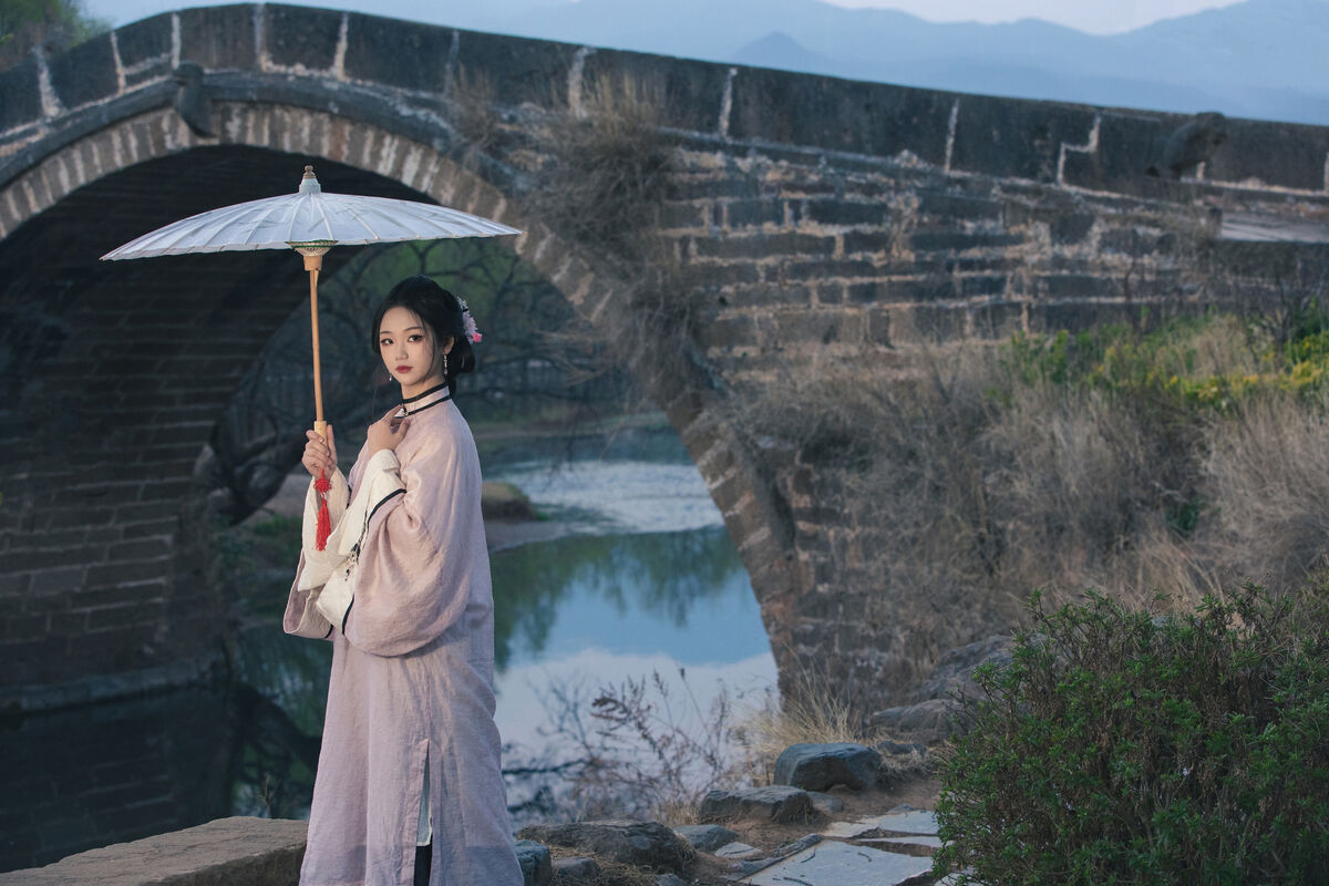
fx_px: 2953
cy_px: 443
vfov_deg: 17.1
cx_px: 664
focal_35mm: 80
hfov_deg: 25.4
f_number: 5
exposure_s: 1/200
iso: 2000
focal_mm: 80
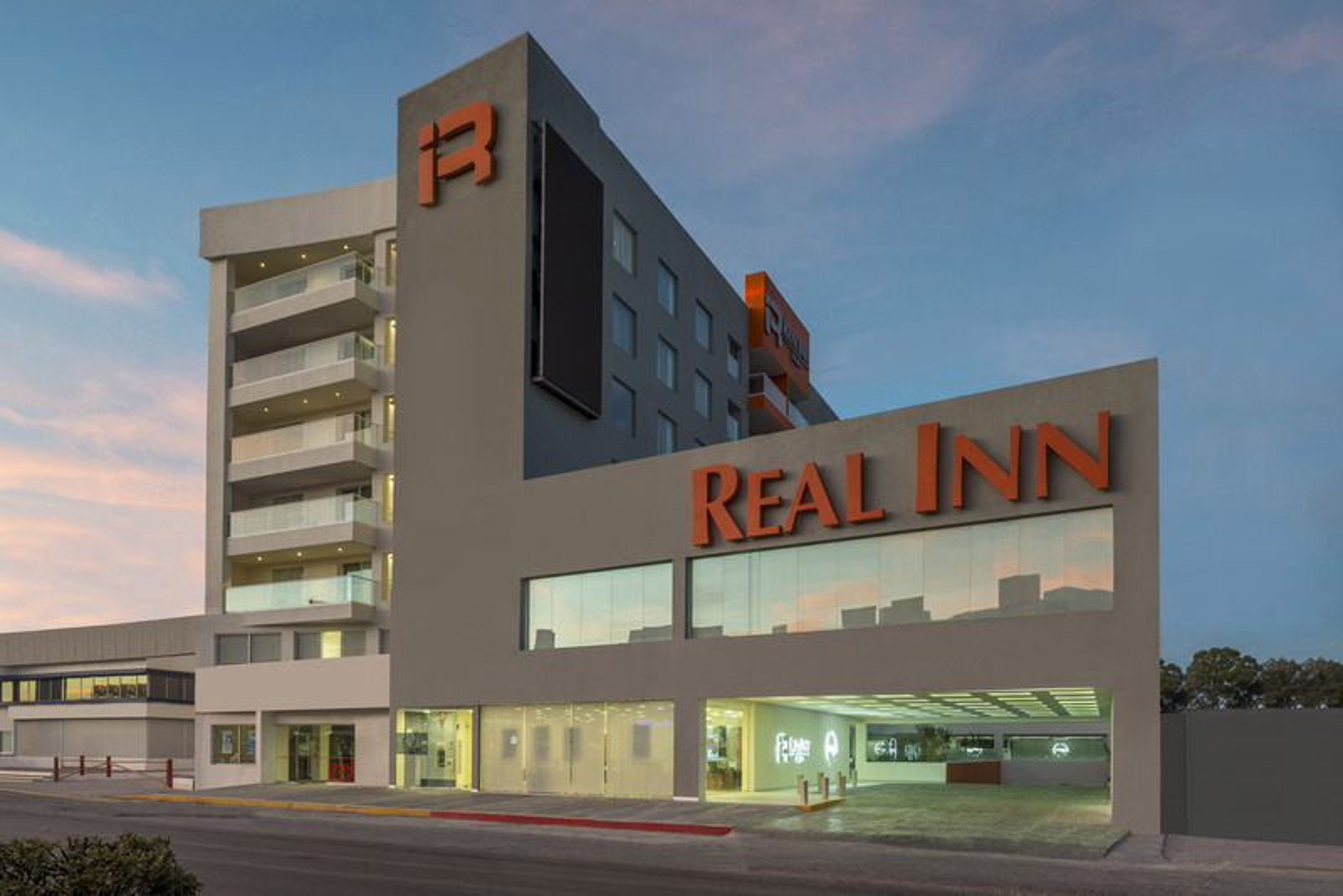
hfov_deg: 73.7
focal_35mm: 24
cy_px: 448
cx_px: 672
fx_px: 896
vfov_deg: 53.2
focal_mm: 24
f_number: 13
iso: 200
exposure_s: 1/1.25
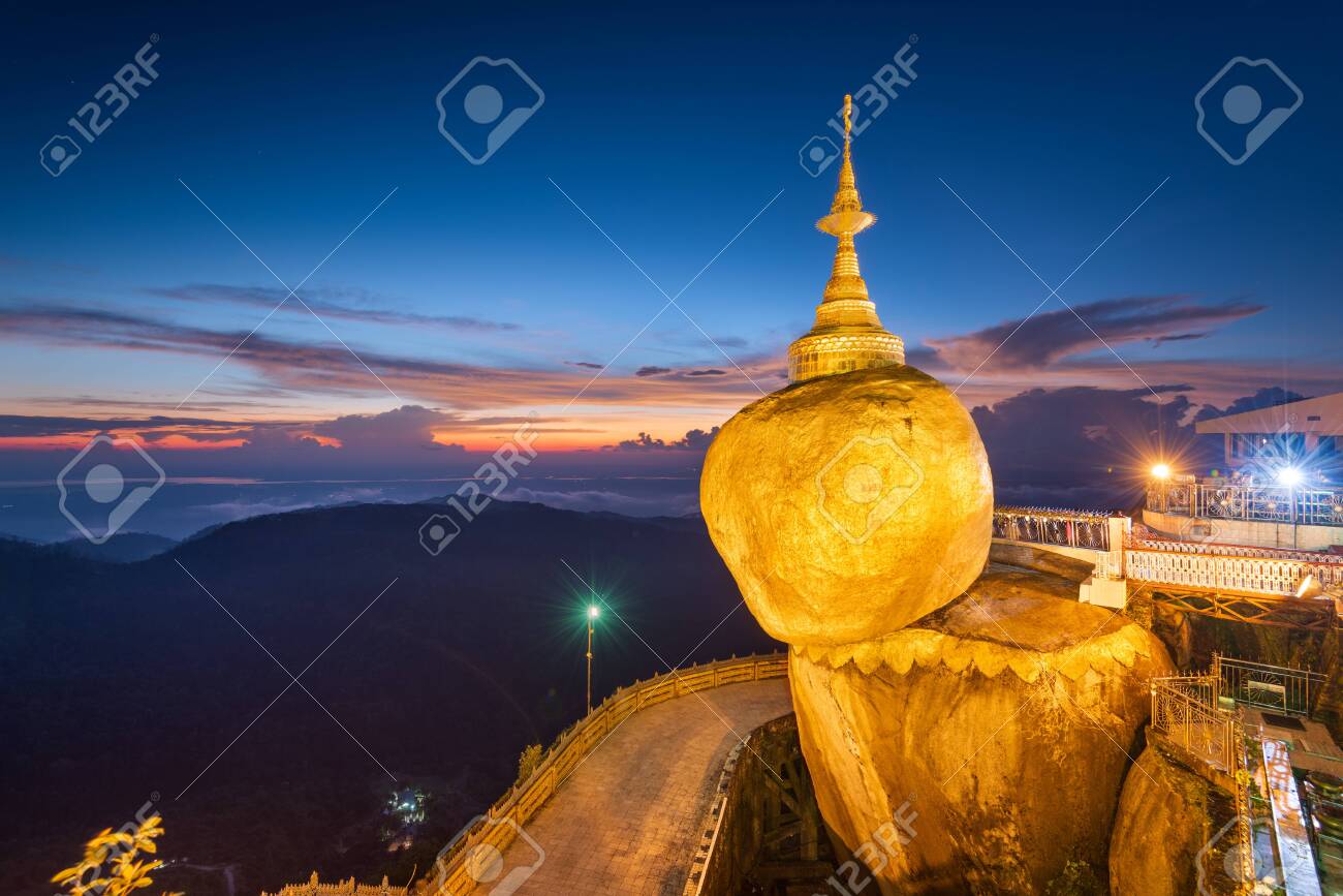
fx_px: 597
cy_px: 448
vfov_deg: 73.8
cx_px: 672
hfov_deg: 96.7
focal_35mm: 16
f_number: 8
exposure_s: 30
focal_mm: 16
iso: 100
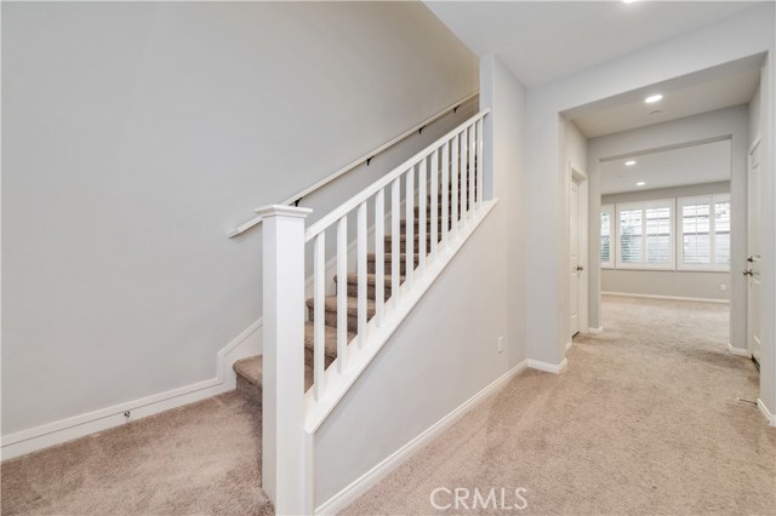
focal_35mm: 14
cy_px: 258
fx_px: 302
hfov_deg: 104.3
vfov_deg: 81.1
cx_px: 388
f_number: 4
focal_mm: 14
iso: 640
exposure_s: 1/60
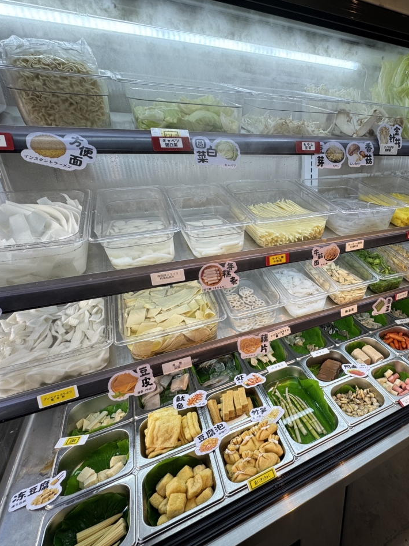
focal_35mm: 19
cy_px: 272
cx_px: 311
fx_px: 299
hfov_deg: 64.2
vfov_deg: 84.7
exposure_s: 1/113
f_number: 2.2
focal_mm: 2.22
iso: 40
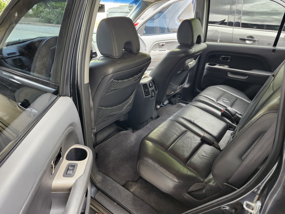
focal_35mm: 23
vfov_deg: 58.9
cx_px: 142
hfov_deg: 73.9
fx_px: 189
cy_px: 107
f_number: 1.8
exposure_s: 1/120
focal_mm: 5.54
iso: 200
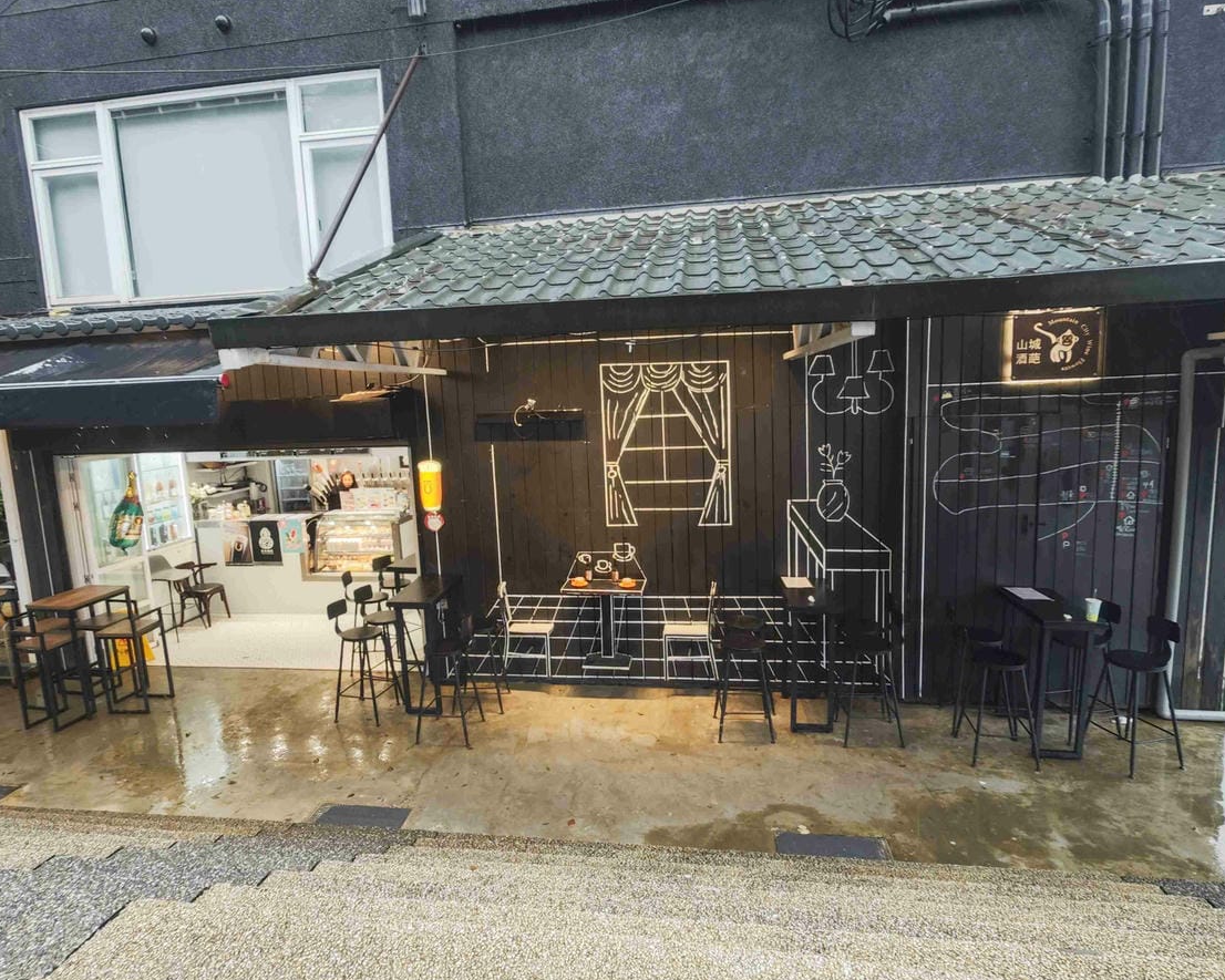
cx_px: 594
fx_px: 653
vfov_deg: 73.8
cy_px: 492
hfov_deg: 86.3
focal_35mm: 18
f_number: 1.8
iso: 200
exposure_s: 1/60
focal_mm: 2.03
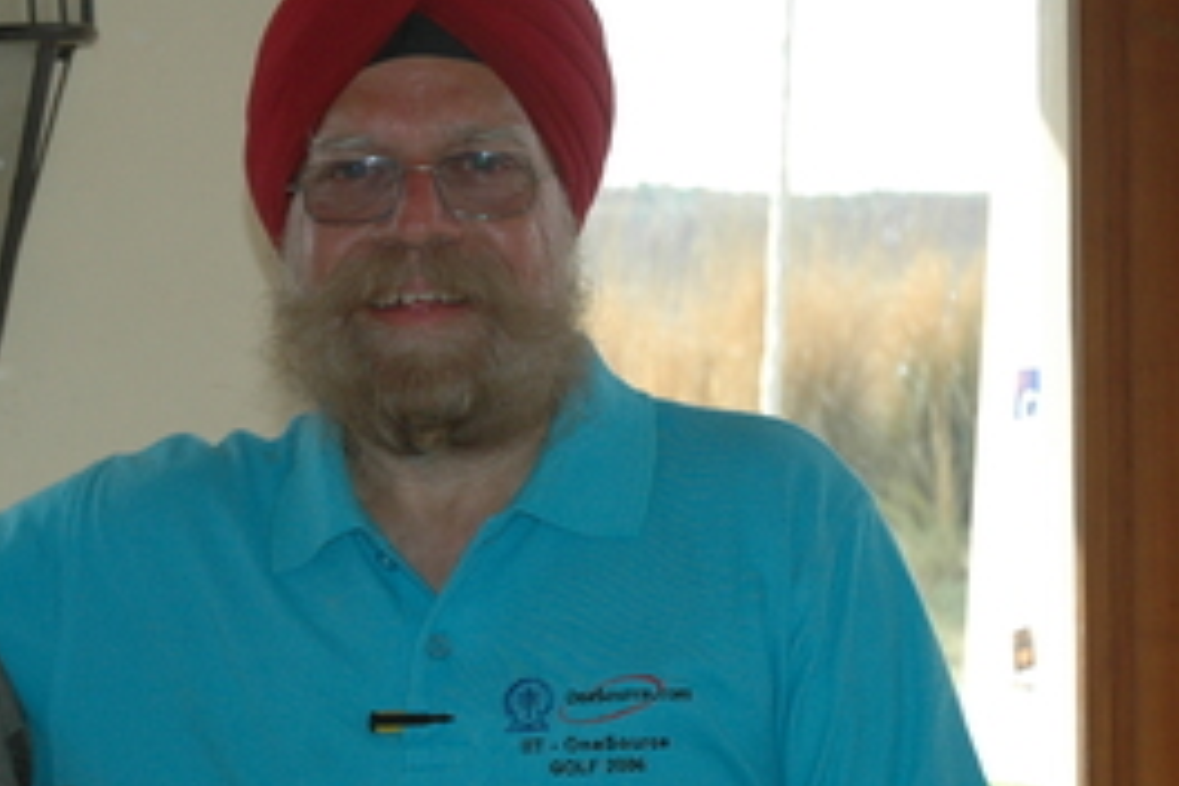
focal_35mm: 119
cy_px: 560
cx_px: 228
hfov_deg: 17.0
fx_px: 3901
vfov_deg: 11.5
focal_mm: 35
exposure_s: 1/500
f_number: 5
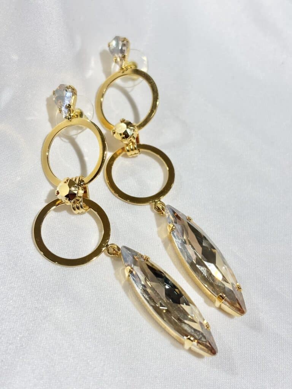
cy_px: 194
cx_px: 146
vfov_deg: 36.8
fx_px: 585
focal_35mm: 52
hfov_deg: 28.0
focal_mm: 5.96
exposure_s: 1/250
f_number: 1.6
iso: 32
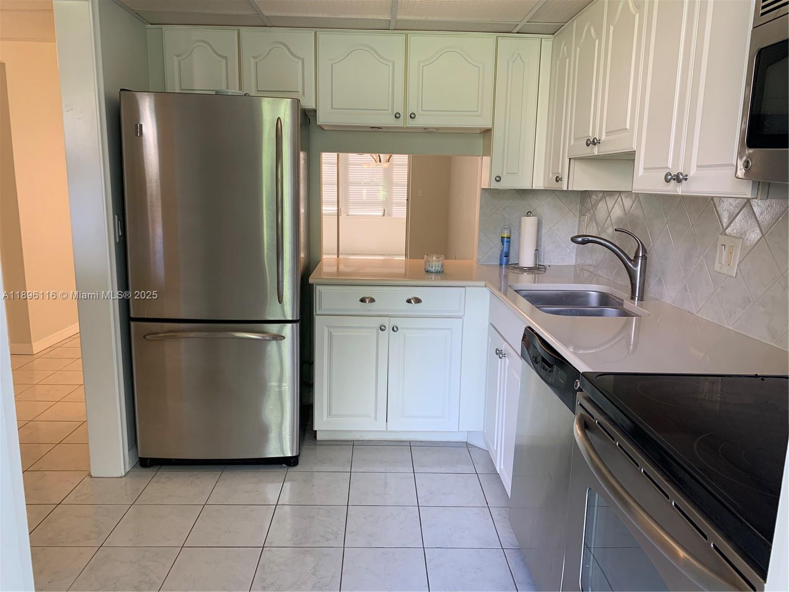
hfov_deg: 67.3
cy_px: 296
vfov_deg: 53.1
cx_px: 394
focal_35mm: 26
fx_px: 593
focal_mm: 4.25
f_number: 1.8
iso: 50
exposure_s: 1/60
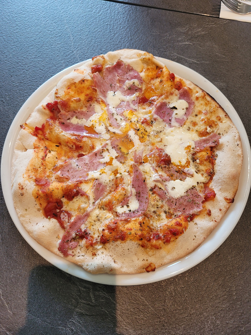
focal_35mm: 26
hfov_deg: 53.1
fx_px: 251
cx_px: 126
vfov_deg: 67.3
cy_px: 168
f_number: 1.8
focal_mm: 5.4
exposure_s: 1/100
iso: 125
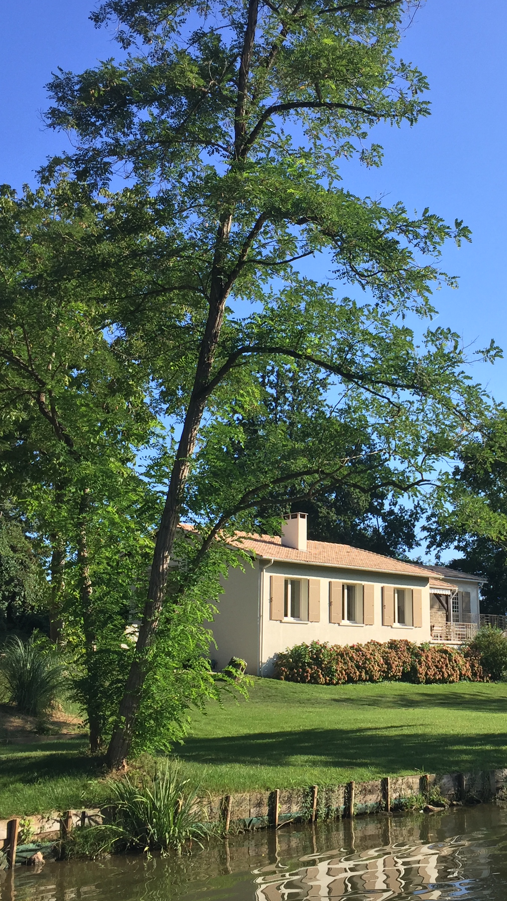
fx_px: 1028
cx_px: 439
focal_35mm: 43
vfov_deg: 47.4
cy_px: 457
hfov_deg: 26.9
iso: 32
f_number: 2.2
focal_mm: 4.15
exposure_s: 1/1130
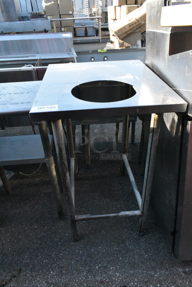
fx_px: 216
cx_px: 96
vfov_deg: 67.3
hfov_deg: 48.0
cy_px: 144
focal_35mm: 27
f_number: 14
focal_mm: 18
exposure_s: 1/1250
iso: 6400
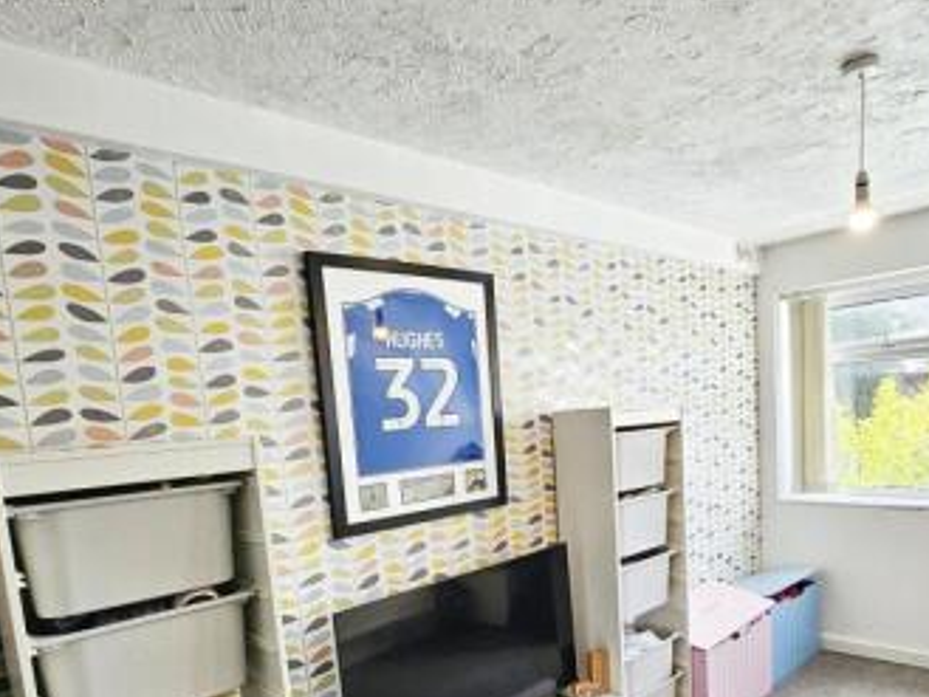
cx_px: 565
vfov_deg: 57.5
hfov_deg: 73.0
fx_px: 617
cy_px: 470
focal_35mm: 23
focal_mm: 1.7
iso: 40
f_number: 2.2
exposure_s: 1/50
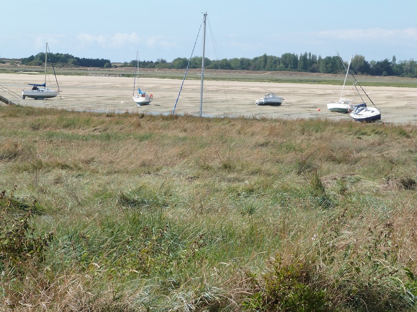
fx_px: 1674
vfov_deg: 10.7
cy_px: 156
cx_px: 208
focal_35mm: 139
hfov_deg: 14.2
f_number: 5.6
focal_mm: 25
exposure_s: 1/320
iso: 100
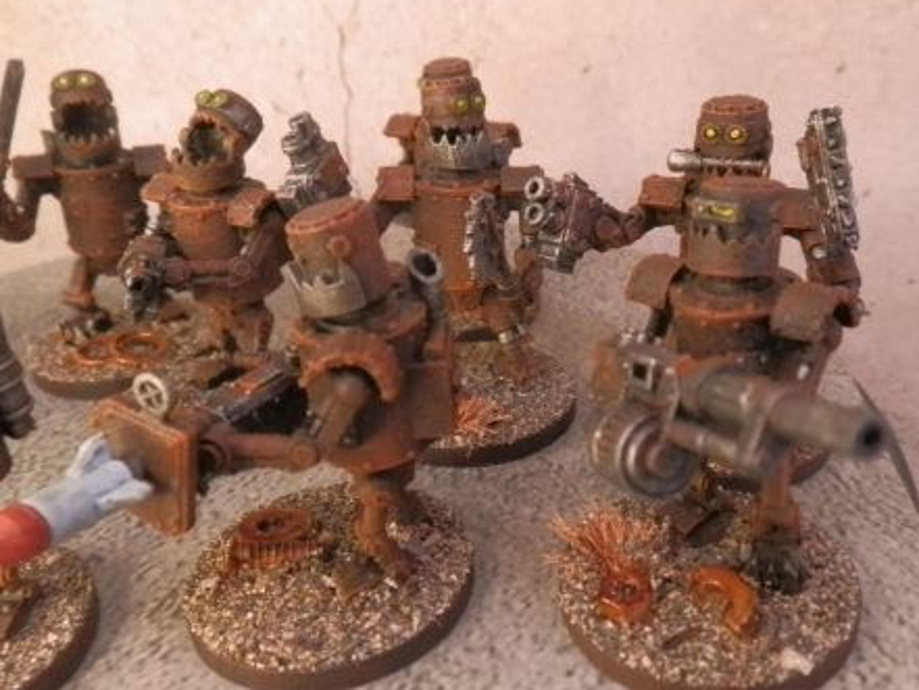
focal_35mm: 34
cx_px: 525
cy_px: 327
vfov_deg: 41.8
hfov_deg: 53.8
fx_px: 903
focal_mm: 5
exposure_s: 1/80
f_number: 3.1
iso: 400
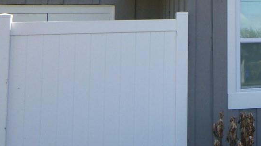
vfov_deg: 14.7
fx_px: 553
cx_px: 347
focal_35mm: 80
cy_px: -14
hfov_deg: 23.3
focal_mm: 4.5
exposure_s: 1/200
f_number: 3.9
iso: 100
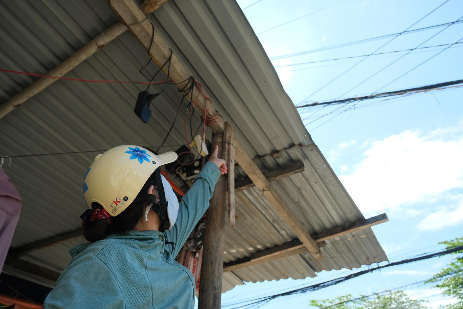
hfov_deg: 73.7
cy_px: 154
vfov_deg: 53.1
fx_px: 309
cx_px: 232
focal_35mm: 24
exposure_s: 1/850
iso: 320
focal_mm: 16
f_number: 4
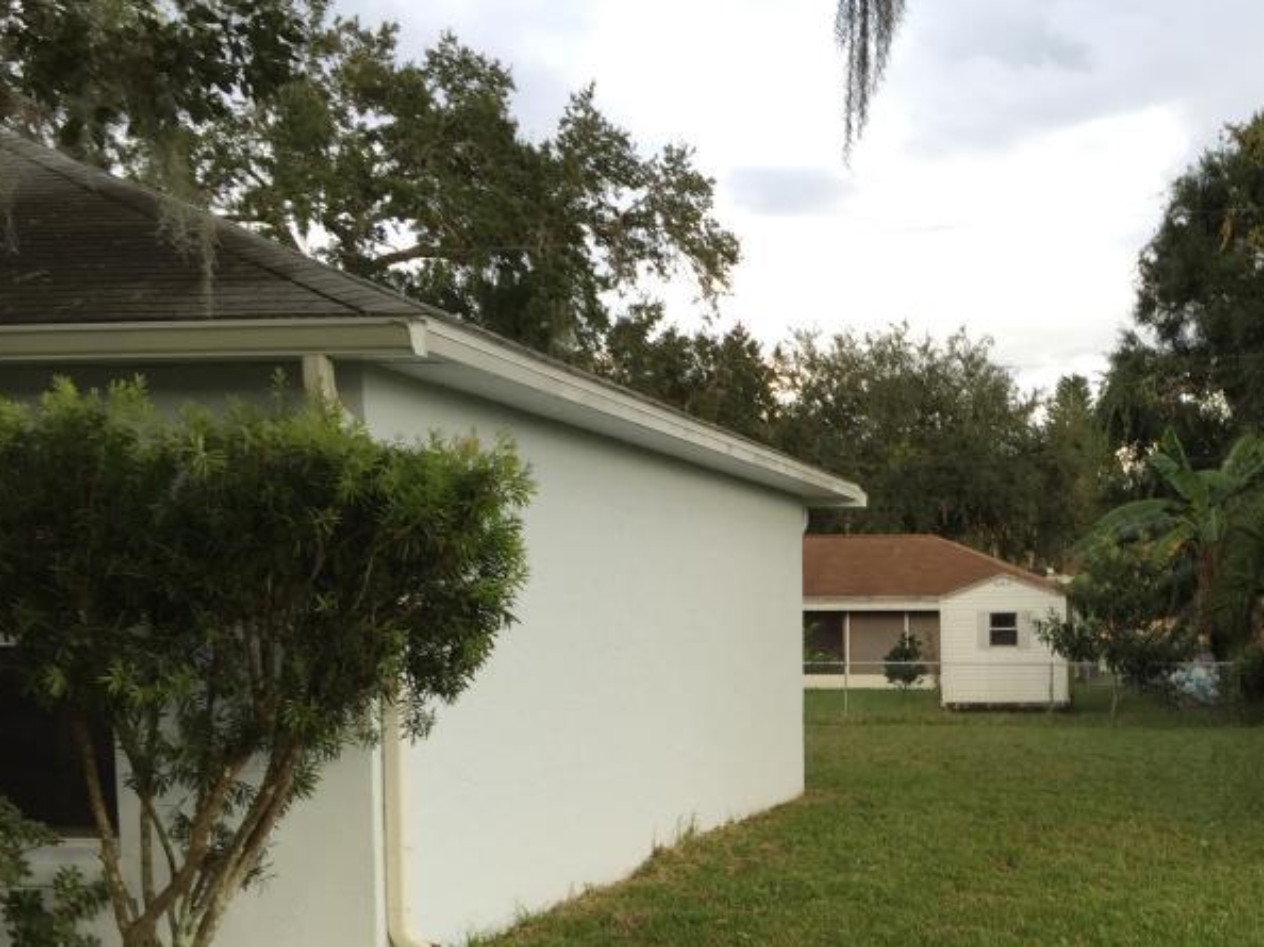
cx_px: 972
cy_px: 779
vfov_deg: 28.4
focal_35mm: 50
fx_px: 1825
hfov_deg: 37.1
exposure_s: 1/170
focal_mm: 4.15
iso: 32
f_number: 2.2
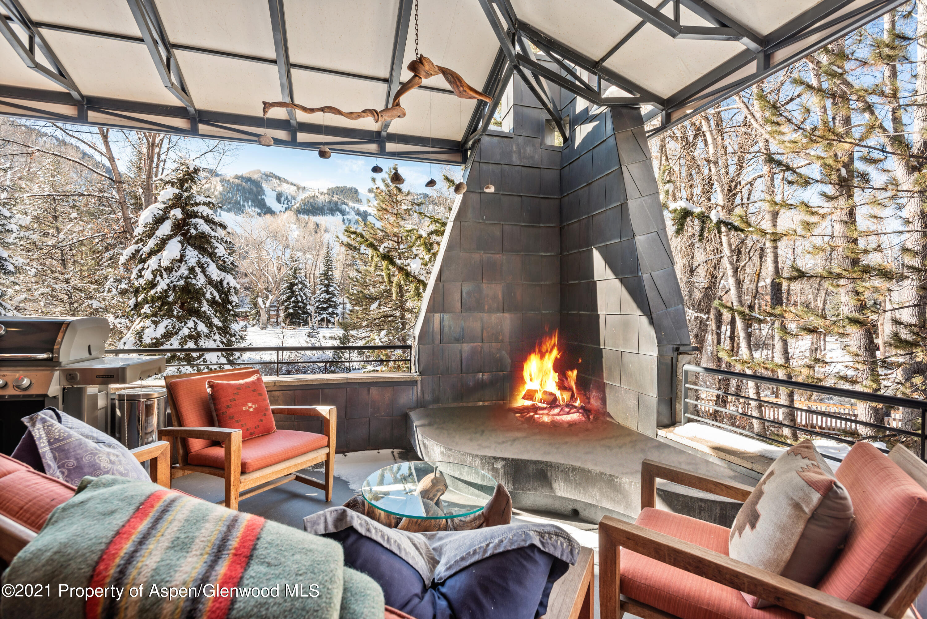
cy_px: 310
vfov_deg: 70.5
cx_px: 464
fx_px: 438
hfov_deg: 93.3
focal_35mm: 17
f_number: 7.1
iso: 100
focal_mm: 17
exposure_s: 1/8
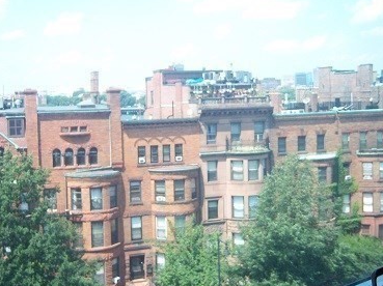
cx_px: 176
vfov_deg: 29.0
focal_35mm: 50
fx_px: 553
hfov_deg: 38.2
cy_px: 110
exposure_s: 1/320
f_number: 2.8
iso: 80
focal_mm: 7.5
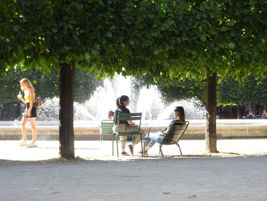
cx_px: 134
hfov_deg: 19.3
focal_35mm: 102
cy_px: 100
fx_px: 787
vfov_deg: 14.5
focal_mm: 17.49
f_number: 5
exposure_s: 1/125
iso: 160
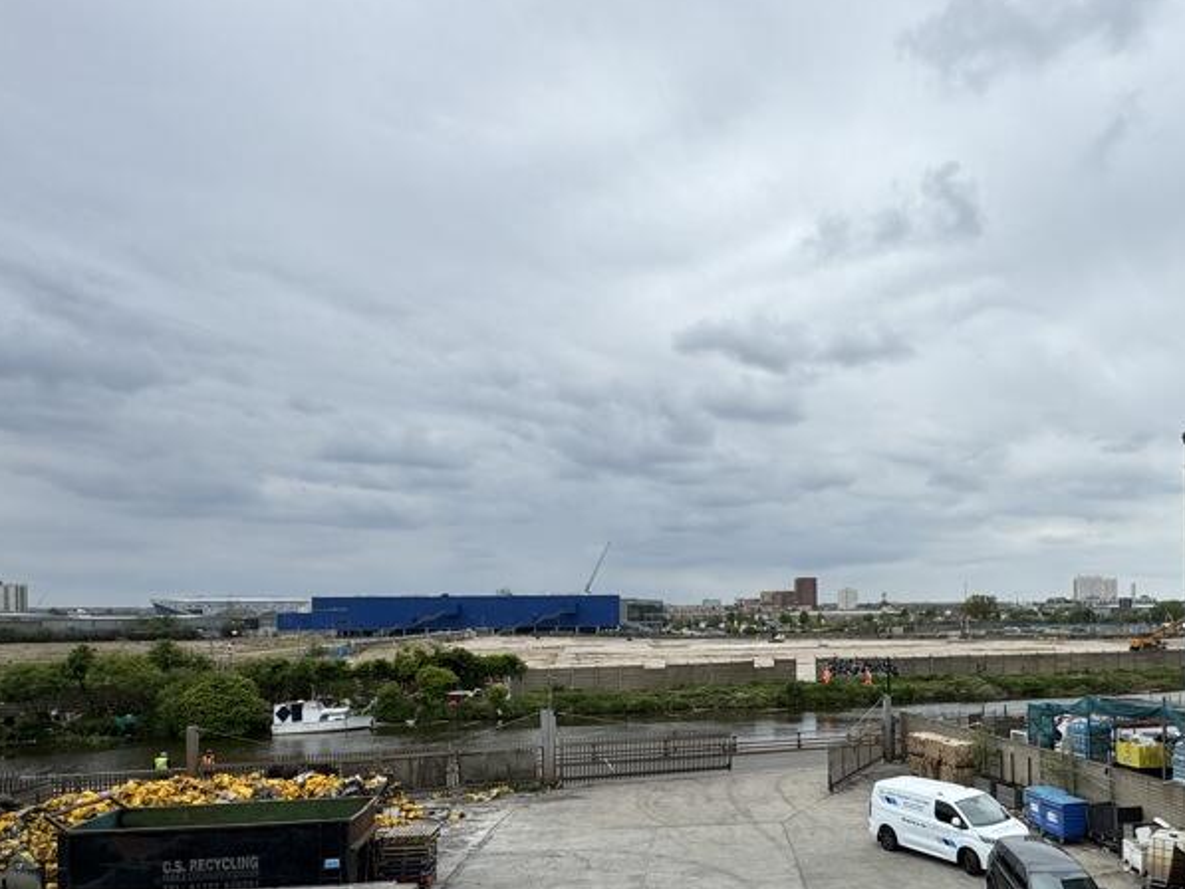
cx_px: 782
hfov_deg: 69.7
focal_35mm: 24
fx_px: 822
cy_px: 621
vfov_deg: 55.2
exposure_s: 1/1976
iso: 40
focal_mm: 2.22
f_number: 2.2
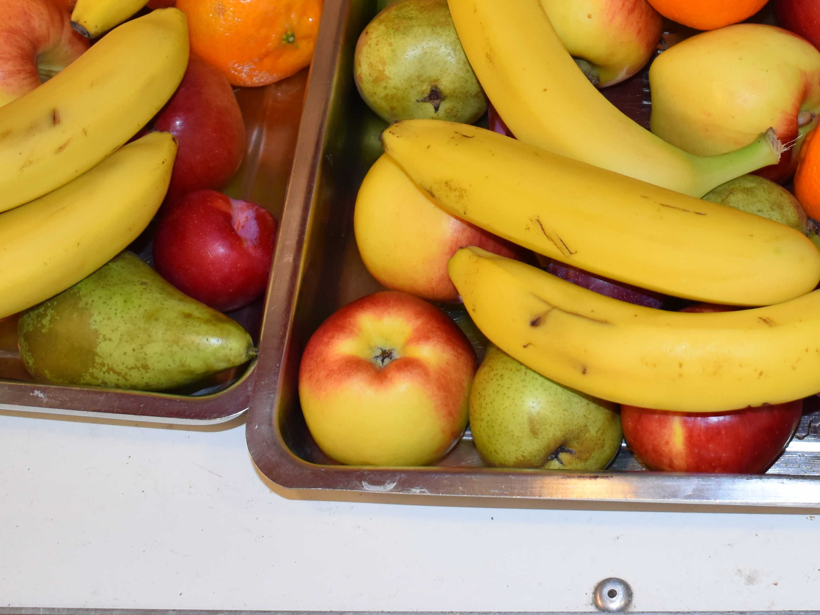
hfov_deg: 23.4
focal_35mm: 82
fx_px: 1943
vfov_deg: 17.8
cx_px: 682
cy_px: 129
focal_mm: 24
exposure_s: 1/80
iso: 800
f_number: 4.5
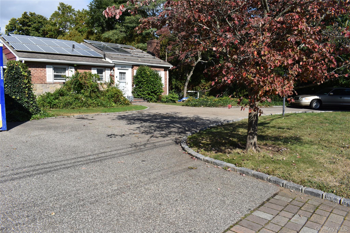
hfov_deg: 67.4
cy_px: 116
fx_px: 262
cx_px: 175
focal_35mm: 27
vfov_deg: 47.9
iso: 100
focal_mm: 18
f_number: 8
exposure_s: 1/250
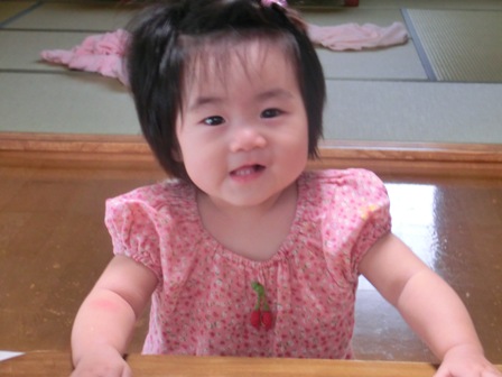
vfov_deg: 15.4
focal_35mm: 96
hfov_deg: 20.4
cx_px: 251
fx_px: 1392
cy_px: 188
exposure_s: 1/15
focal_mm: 17.06
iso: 800
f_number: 5.3
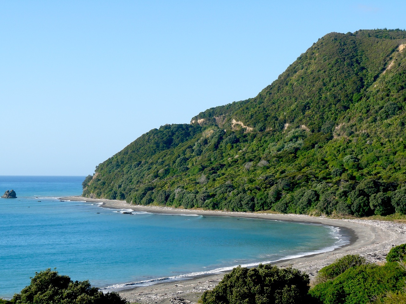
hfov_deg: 25.0
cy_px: 152
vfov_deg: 18.9
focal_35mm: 78
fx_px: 915
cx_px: 203
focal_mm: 13.8
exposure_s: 1/250
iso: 100
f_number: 5.6
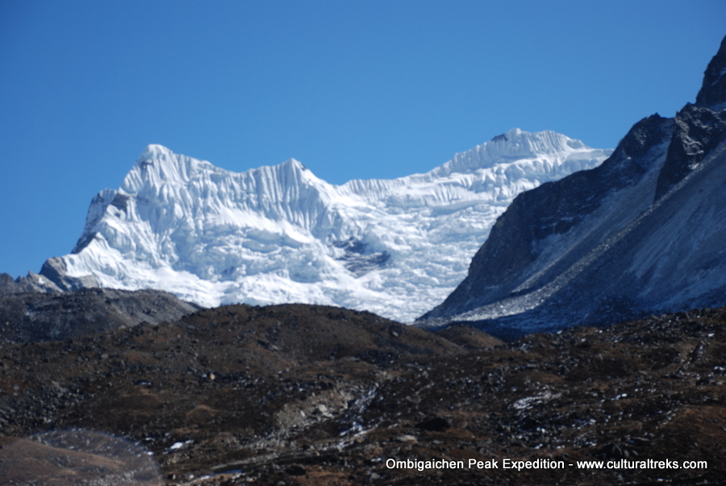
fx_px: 1878
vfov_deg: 14.8
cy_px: 243
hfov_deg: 21.9
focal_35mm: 93
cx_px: 363
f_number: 5.3
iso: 100
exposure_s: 1/500
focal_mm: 62
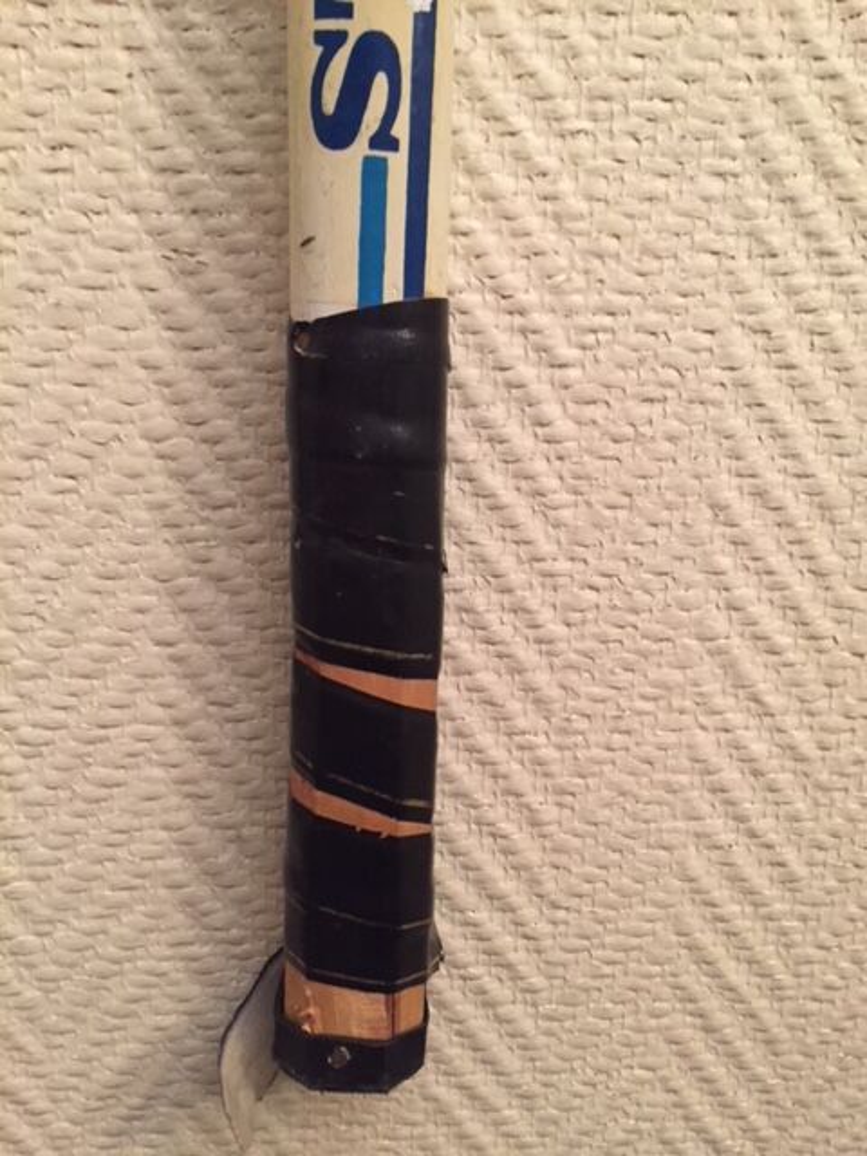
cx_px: 434
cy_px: 578
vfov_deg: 61.7
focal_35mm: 29
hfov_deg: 48.2
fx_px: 968
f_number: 2.2
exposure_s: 1/25
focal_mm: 4.15
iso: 250
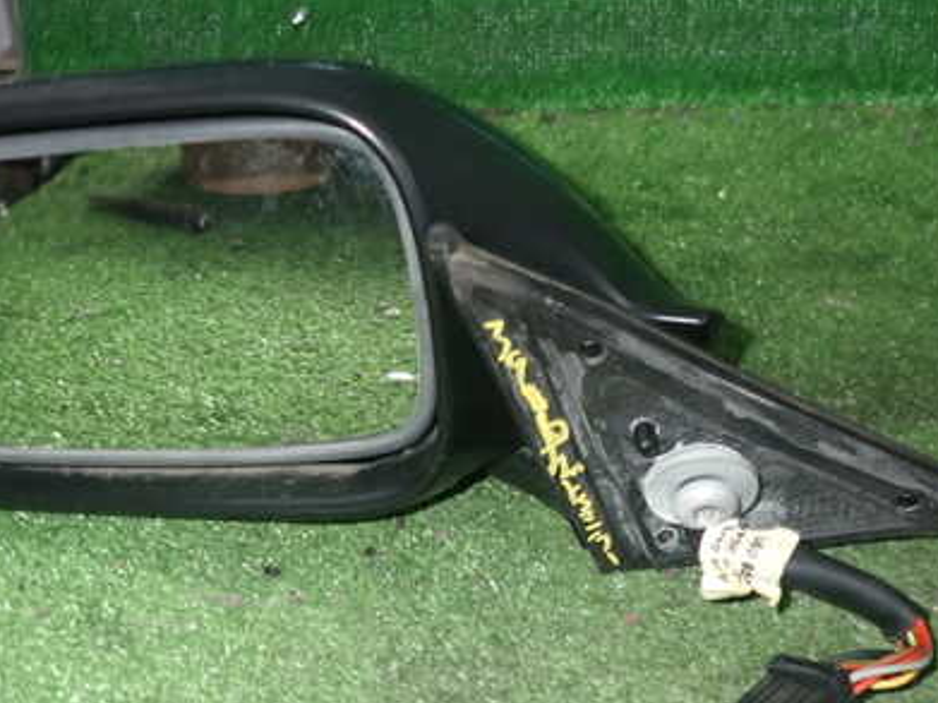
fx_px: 1246
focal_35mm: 46
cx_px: 386
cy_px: 417
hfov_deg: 41.1
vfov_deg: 31.4
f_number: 6.3
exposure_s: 1/30
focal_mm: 5.4
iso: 200
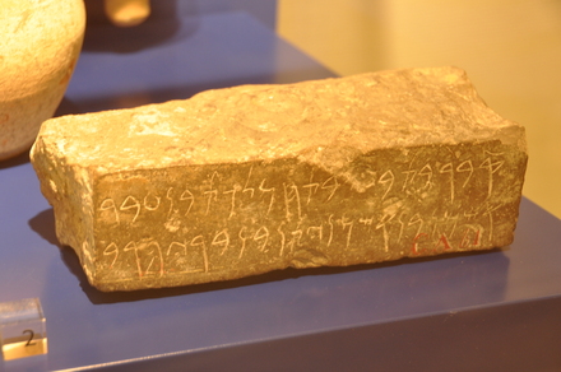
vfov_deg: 18.9
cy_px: 186
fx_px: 1120
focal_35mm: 72
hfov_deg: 28.1
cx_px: 280
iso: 500
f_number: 4.5
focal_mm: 48
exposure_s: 1/5
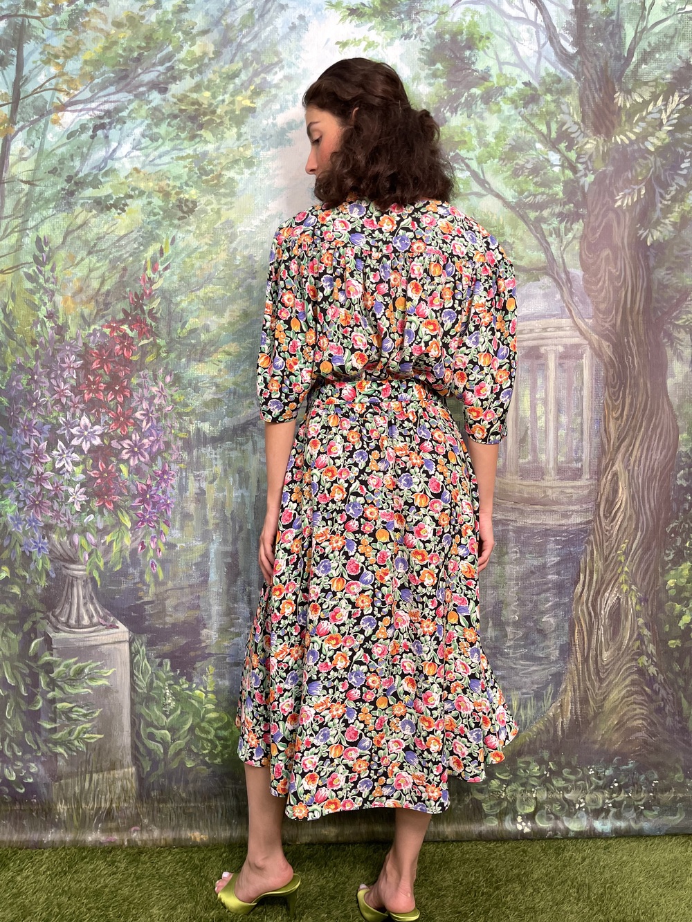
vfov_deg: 69.4
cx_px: 346
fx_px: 666
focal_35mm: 25
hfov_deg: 54.9
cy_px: 461
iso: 125
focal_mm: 5.1
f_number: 1.6
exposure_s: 1/121
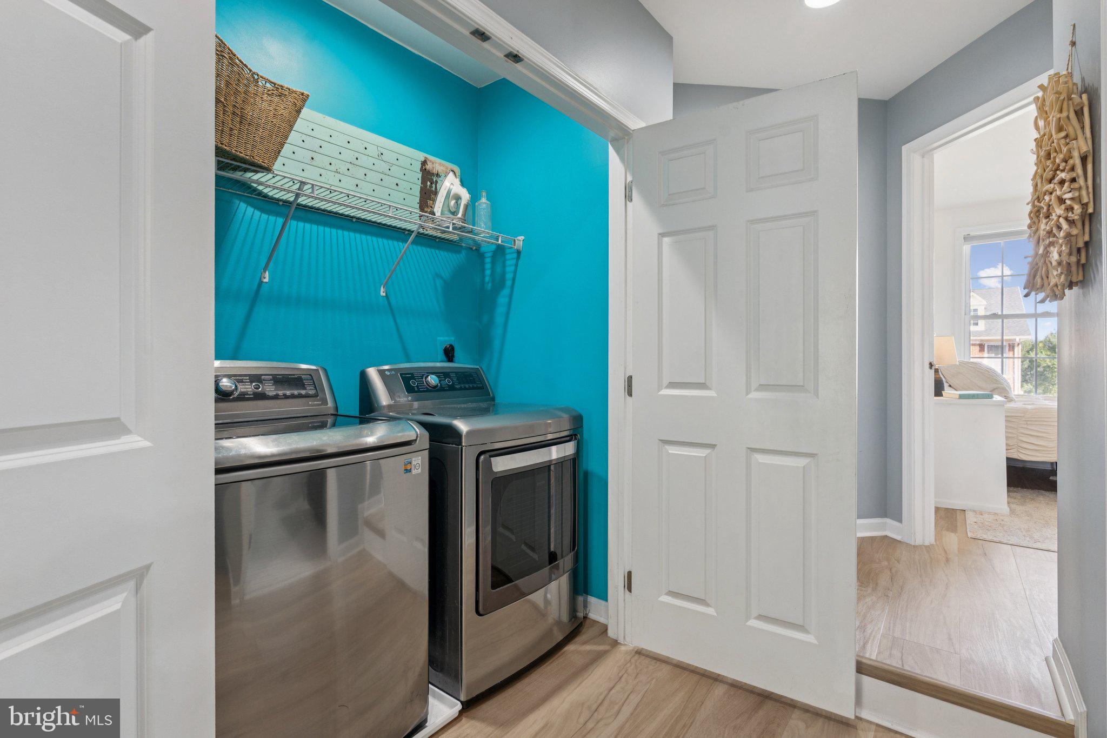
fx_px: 523
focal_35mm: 17
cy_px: 369
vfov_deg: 70.4
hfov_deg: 93.3
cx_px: 554
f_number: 8
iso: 400
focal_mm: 17
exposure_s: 1/8
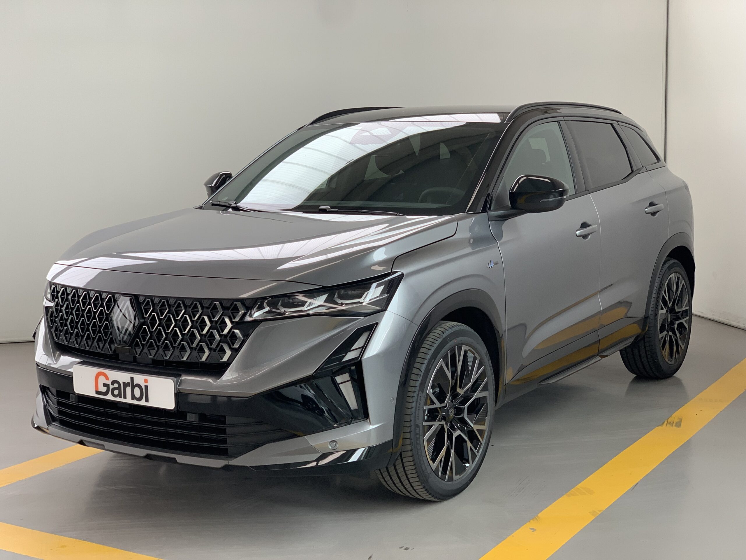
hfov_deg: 36.8
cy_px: 280
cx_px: 373
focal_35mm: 52
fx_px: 1121
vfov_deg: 28.0
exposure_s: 1/122
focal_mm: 6
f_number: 2.4
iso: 80
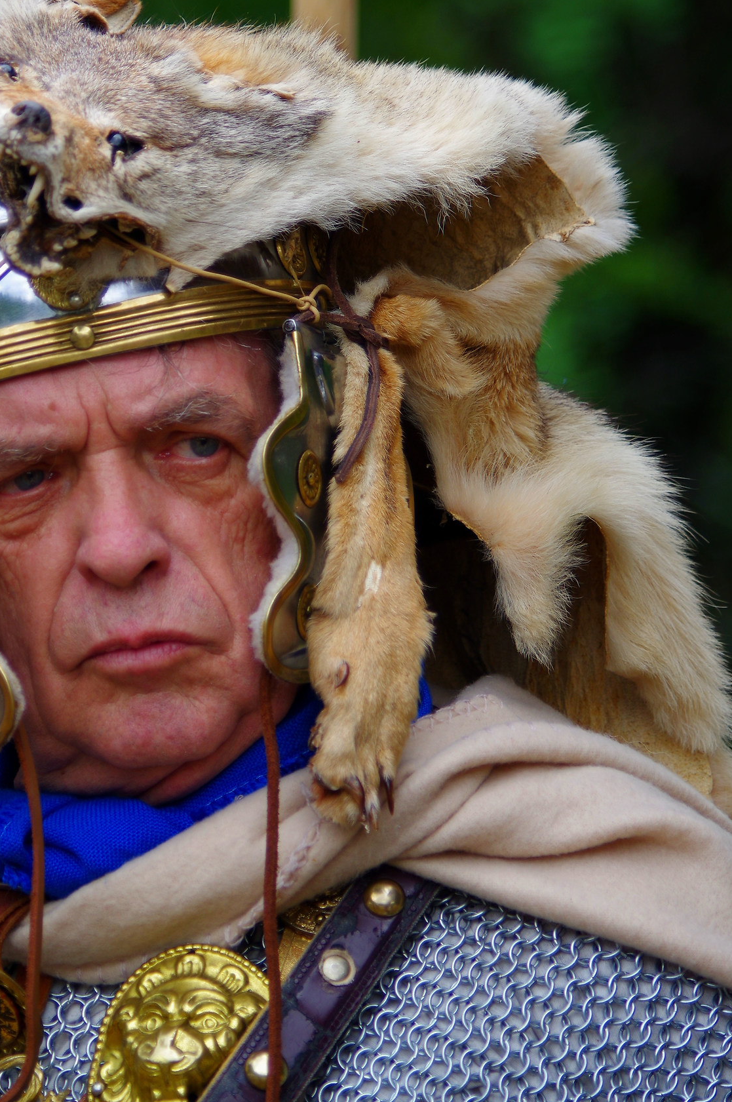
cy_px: 484
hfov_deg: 5.3
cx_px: 243
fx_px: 7856
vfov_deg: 8.0
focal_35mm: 257
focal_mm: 120
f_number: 4.5
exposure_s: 1/200
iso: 200
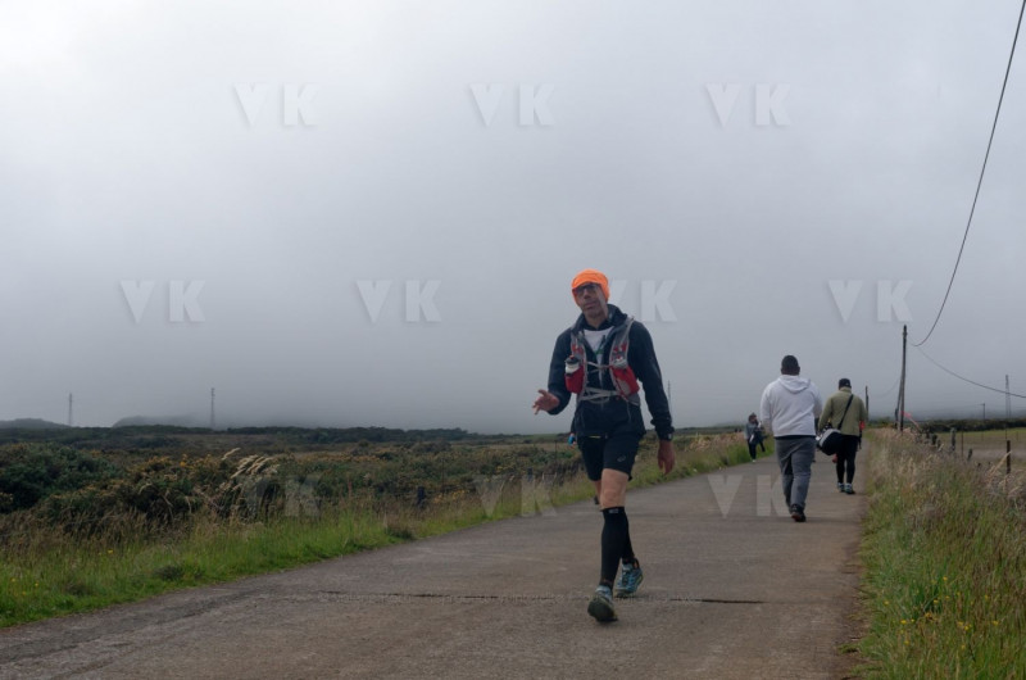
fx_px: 1024
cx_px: 513
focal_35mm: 36
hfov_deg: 53.2
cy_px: 340
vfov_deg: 36.7
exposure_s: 1/400
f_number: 11
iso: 320
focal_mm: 24
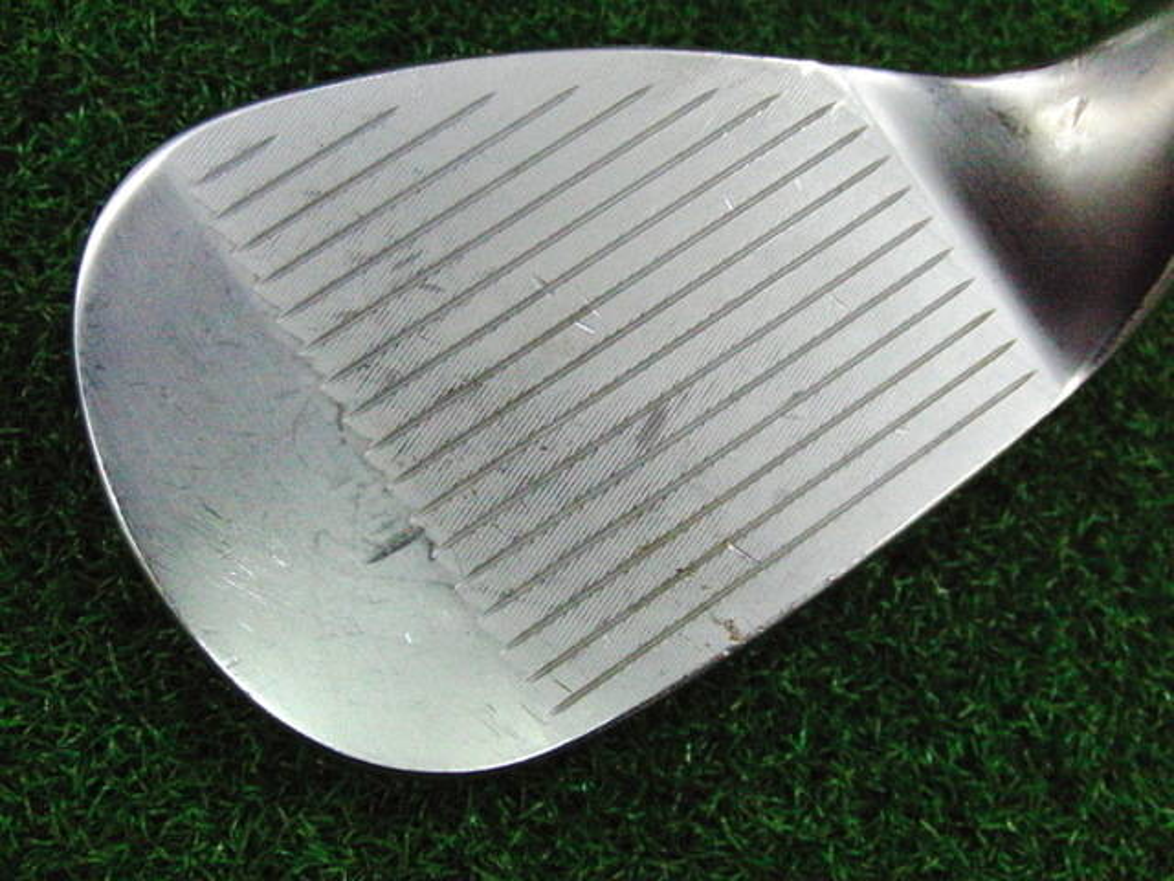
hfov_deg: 50.1
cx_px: 587
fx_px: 1255
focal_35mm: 37
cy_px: 440
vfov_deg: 38.7
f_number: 3.6
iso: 3200
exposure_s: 1/400
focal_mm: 6.42
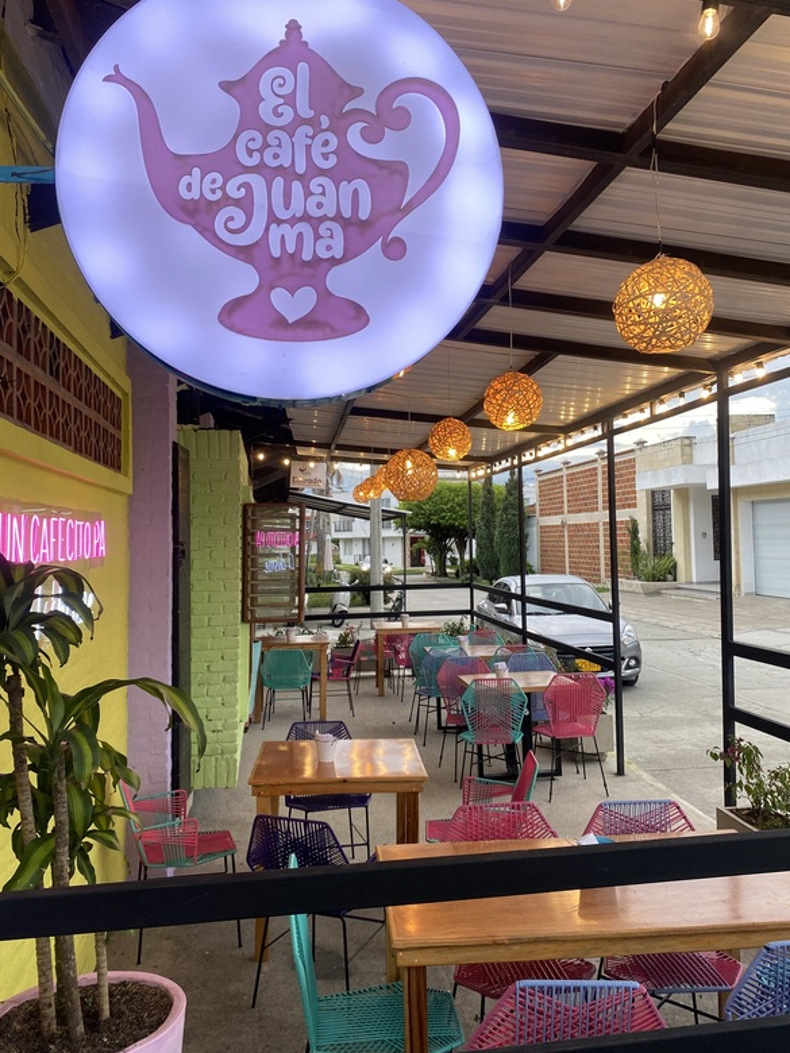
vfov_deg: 59.9
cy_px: 498
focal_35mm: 30
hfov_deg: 46.8
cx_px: 426
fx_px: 913
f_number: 1.8
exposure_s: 1/120
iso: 50
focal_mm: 4.25
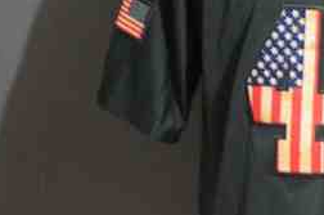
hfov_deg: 7.1
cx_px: 480
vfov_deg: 4.8
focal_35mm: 286
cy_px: 71
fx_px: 2569
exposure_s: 1/8
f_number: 5
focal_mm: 60
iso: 4000
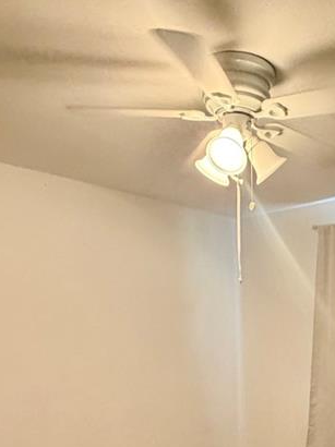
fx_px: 530
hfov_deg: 33.4
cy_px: 461
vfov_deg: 39.5
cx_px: 295
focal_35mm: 41
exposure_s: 1/60
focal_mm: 2.22
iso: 500
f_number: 2.2
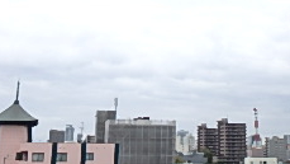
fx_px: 492
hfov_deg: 32.3
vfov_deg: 18.5
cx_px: 211
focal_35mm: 64
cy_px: 17
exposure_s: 1/250
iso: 125
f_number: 3.5
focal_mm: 3.7
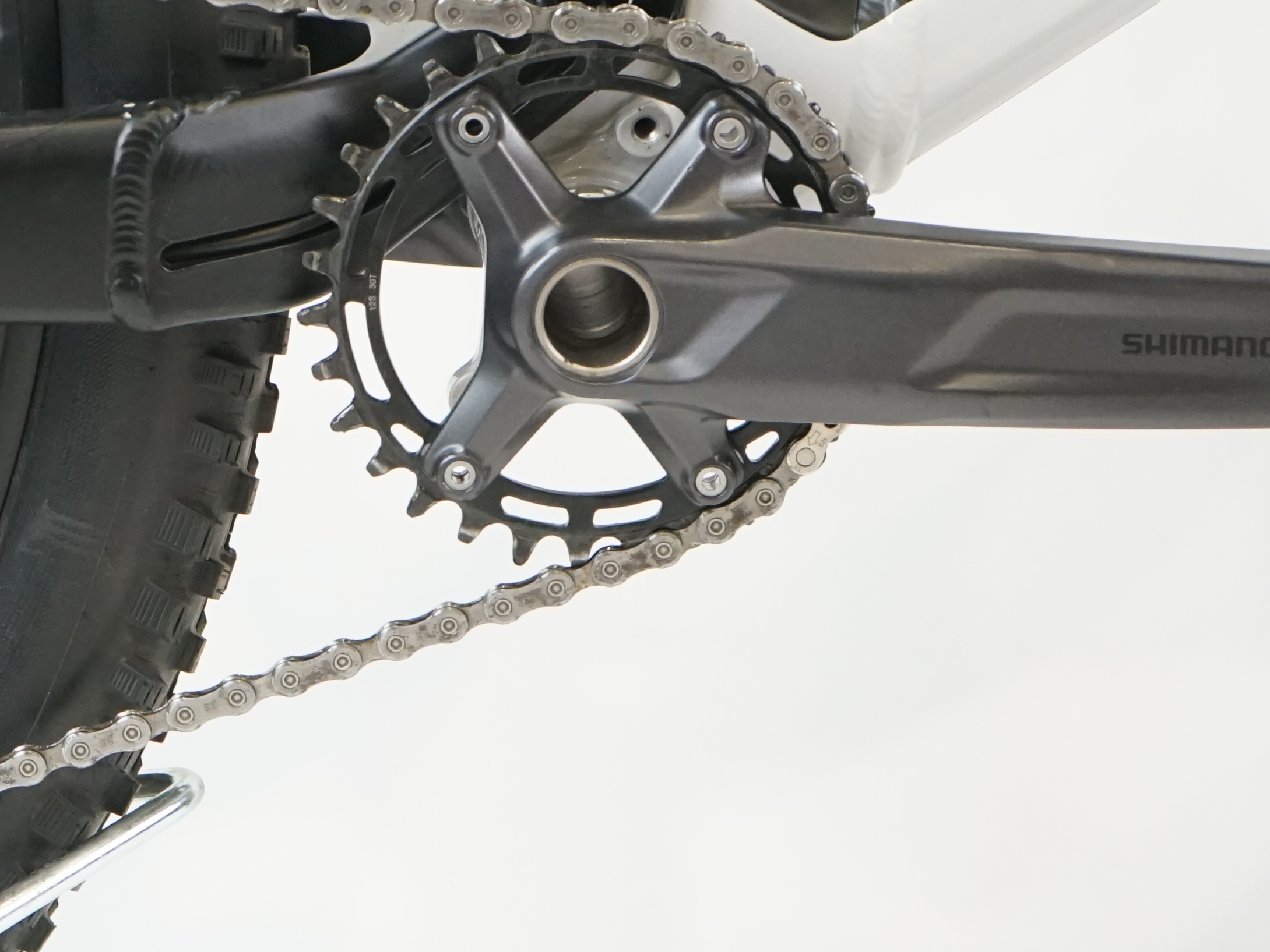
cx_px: -128
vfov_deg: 11.0
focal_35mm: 135
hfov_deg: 14.3
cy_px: 384
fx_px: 4954
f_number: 5.6
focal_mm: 51
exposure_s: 1/200
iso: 2500
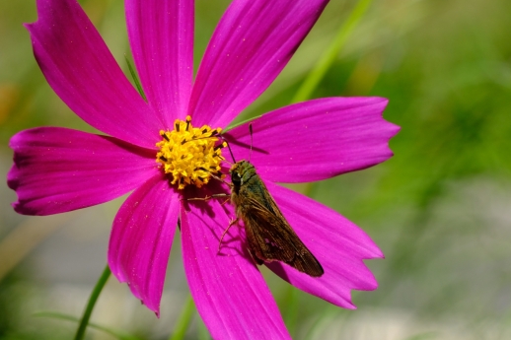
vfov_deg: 5.7
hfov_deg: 8.6
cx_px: 211
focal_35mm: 240
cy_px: 161
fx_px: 3405
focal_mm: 135
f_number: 16
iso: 800
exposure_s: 1/500
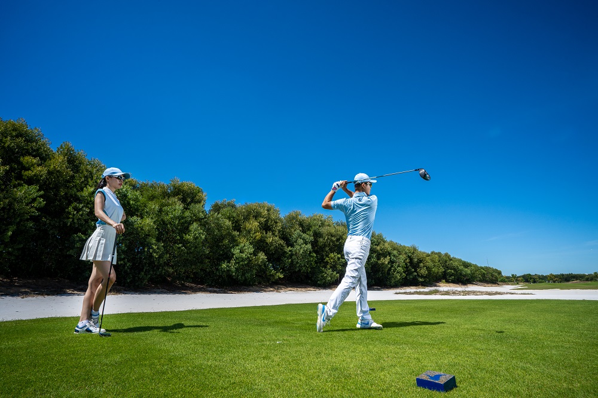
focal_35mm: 17
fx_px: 282
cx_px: 299
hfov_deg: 93.3
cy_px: 199
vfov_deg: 70.4
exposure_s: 1/200
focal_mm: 17
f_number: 16
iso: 100
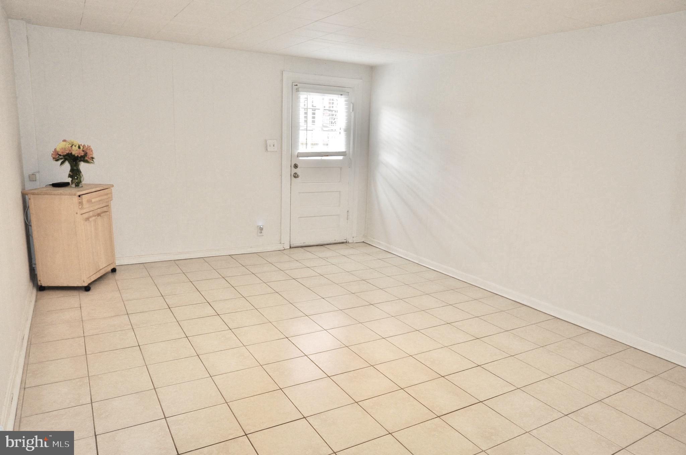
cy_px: 228
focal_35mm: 24
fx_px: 457
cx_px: 343
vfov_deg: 53.0
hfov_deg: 73.8
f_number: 2.8
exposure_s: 1/125
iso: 800
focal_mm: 16
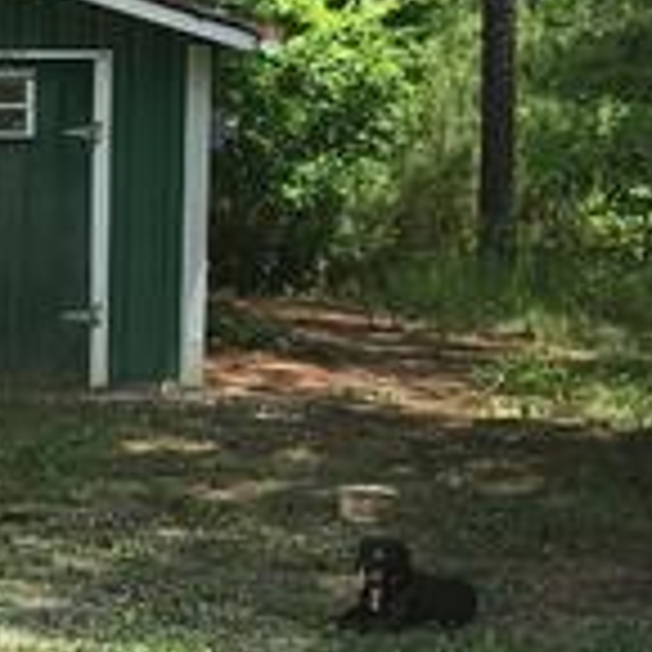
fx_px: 2919
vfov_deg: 12.7
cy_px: 234
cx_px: -450
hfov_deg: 11.9
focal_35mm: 137
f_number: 2.2
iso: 25
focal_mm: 4.15
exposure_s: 1/836
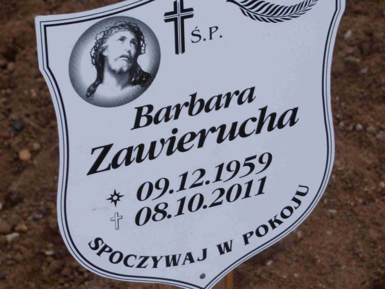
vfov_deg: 10.7
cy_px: 144
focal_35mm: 138
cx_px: 192
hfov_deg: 14.3
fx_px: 1535
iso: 125
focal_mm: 24.39
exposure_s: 1/80
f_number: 5.8
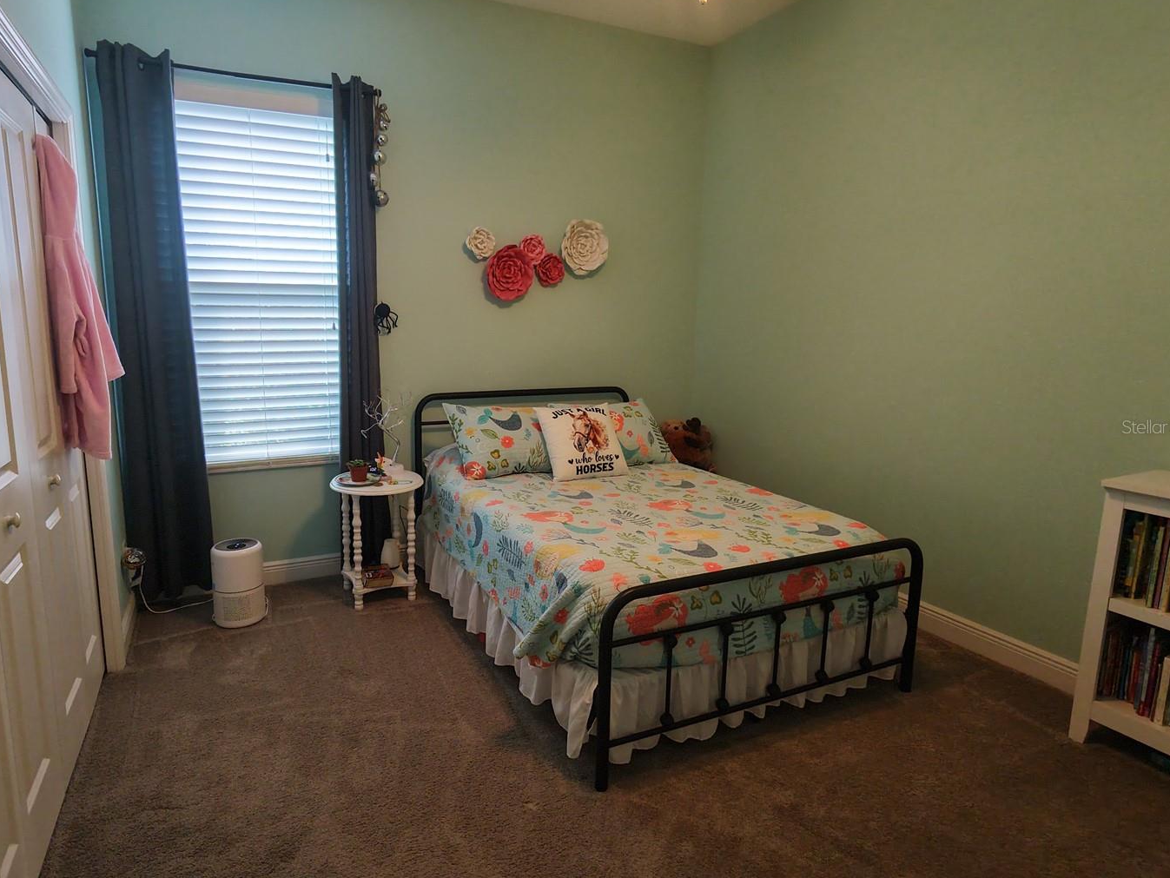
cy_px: 426
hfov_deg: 84.2
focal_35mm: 19
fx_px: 642
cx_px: 509
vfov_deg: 68.7
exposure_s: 1/50
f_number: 2.2
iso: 1140
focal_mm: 3.05
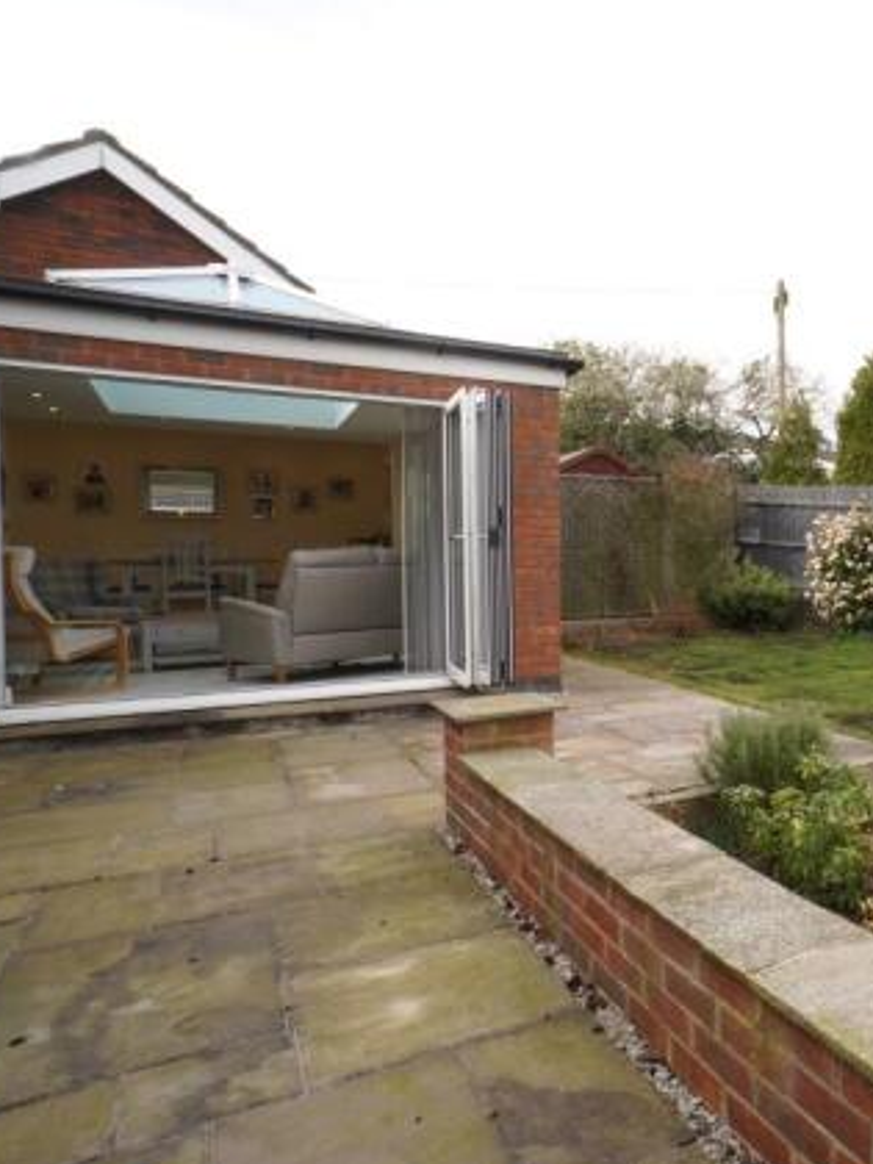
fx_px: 832
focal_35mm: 25
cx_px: 867
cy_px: 570
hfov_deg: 46.6
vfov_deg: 69.9
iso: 400
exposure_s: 1/40
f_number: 16
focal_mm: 11
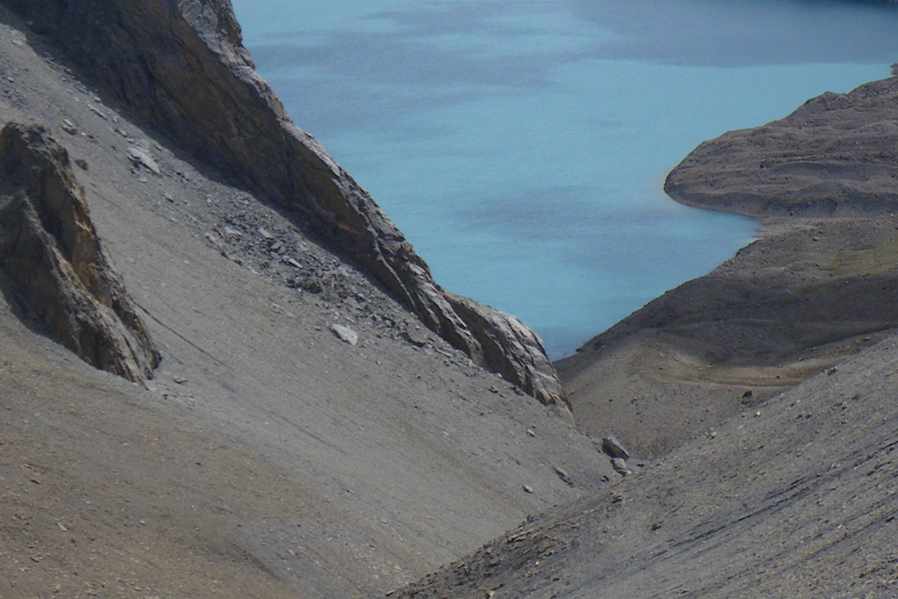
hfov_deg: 18.4
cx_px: 514
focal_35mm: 111
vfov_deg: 12.1
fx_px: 2769
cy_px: -70
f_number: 5
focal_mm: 7.5
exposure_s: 1/500
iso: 50
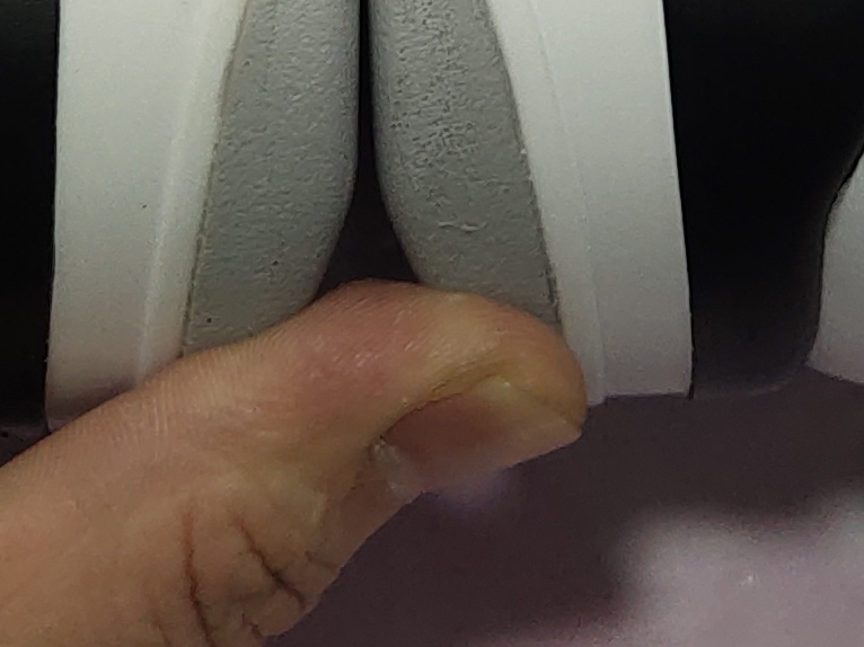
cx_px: 362
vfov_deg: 8.5
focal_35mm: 158
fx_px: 3942
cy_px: -989
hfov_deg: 12.5
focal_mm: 4.35
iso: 61
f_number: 1.79
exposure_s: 1/100
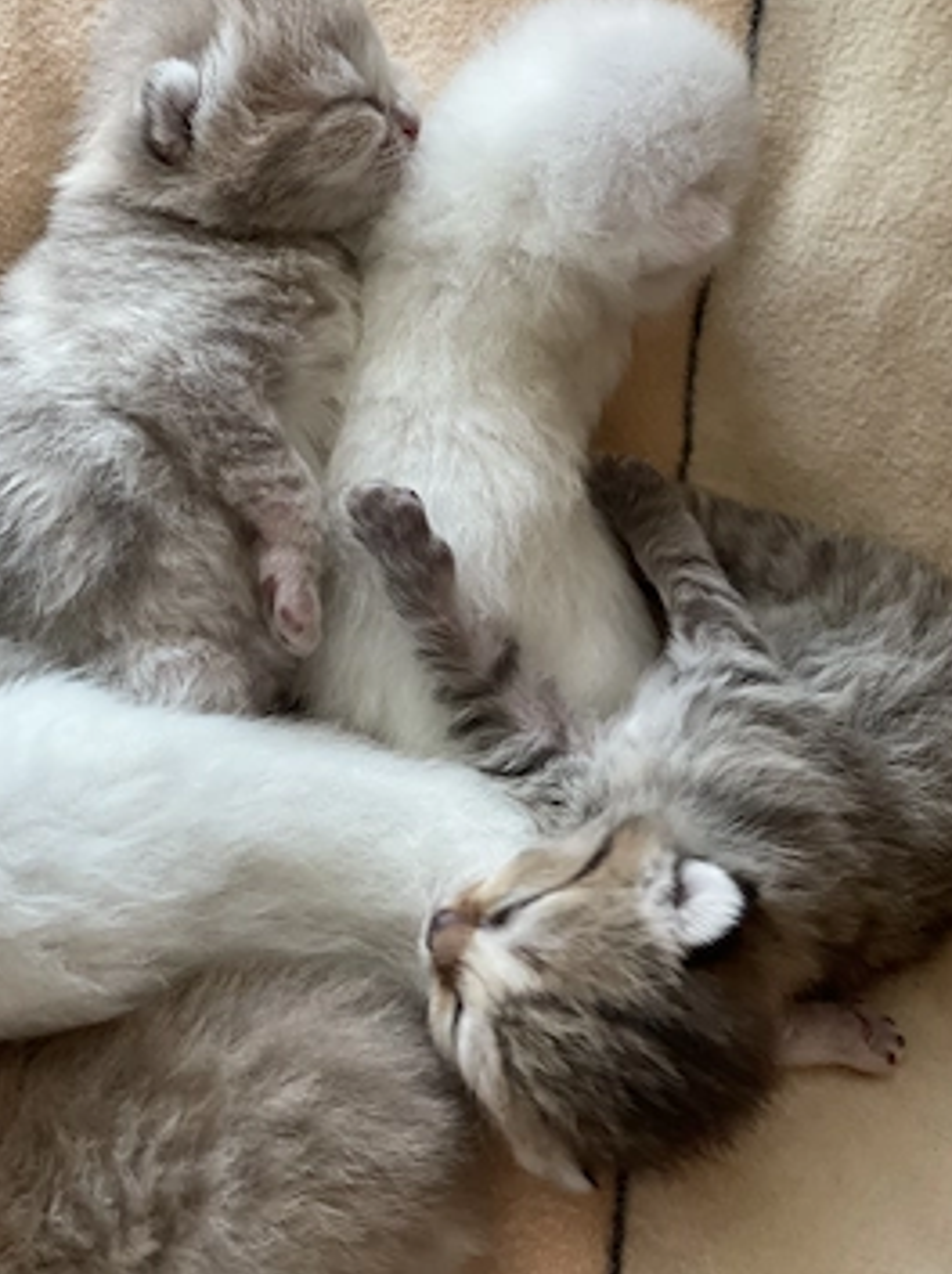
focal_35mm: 59
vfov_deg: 32.7
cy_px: 585
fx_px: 2167
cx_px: 444
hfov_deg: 24.8
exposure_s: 1/40
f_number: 2
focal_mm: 6
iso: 250
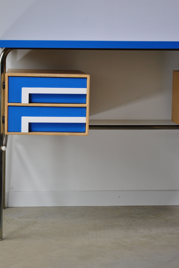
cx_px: 65
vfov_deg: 22.9
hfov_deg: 15.4
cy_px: 119
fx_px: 659
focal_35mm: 89
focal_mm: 45
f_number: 5.3
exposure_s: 1/60
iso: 200
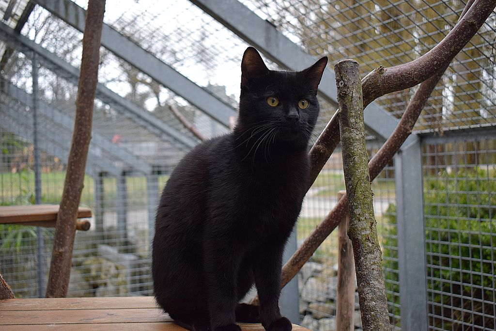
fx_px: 599
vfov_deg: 30.9
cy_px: 166
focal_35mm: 44
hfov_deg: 45.0
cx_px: 248
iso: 800
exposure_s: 1/640
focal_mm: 29
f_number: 4.2
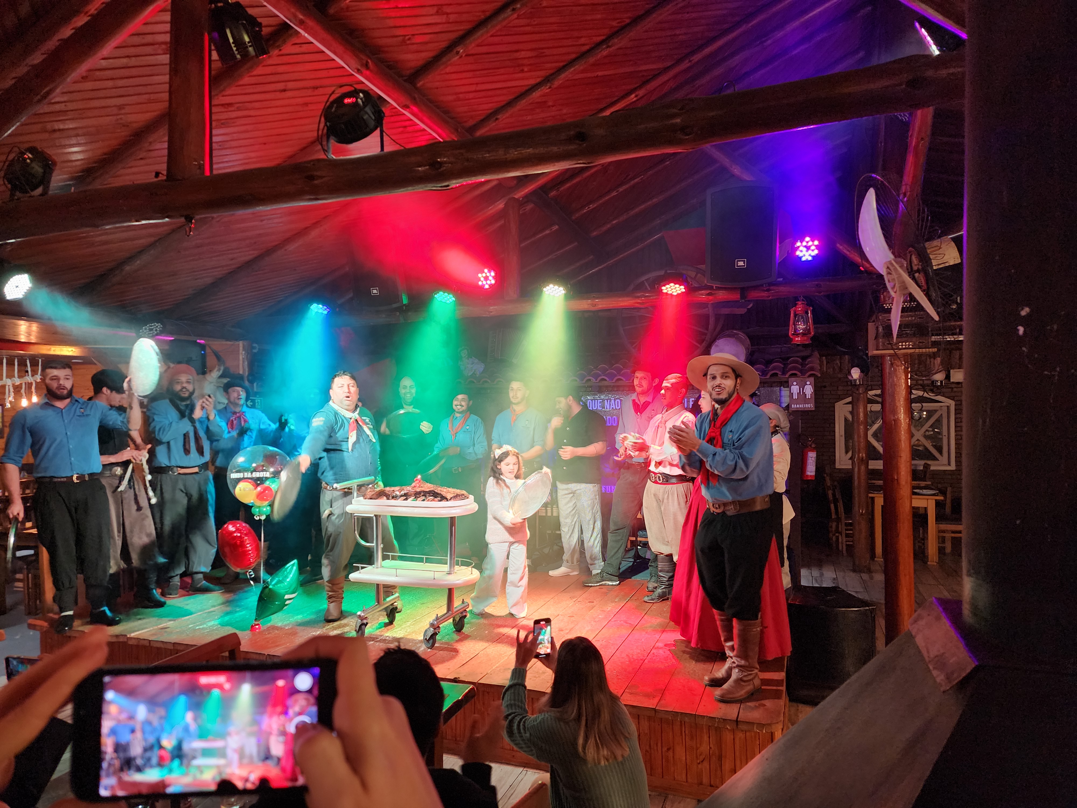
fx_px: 716
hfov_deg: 73.9
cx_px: 538
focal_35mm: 23
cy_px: 404
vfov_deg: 58.9
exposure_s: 1/44
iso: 250
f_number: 1.8
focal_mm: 6.4
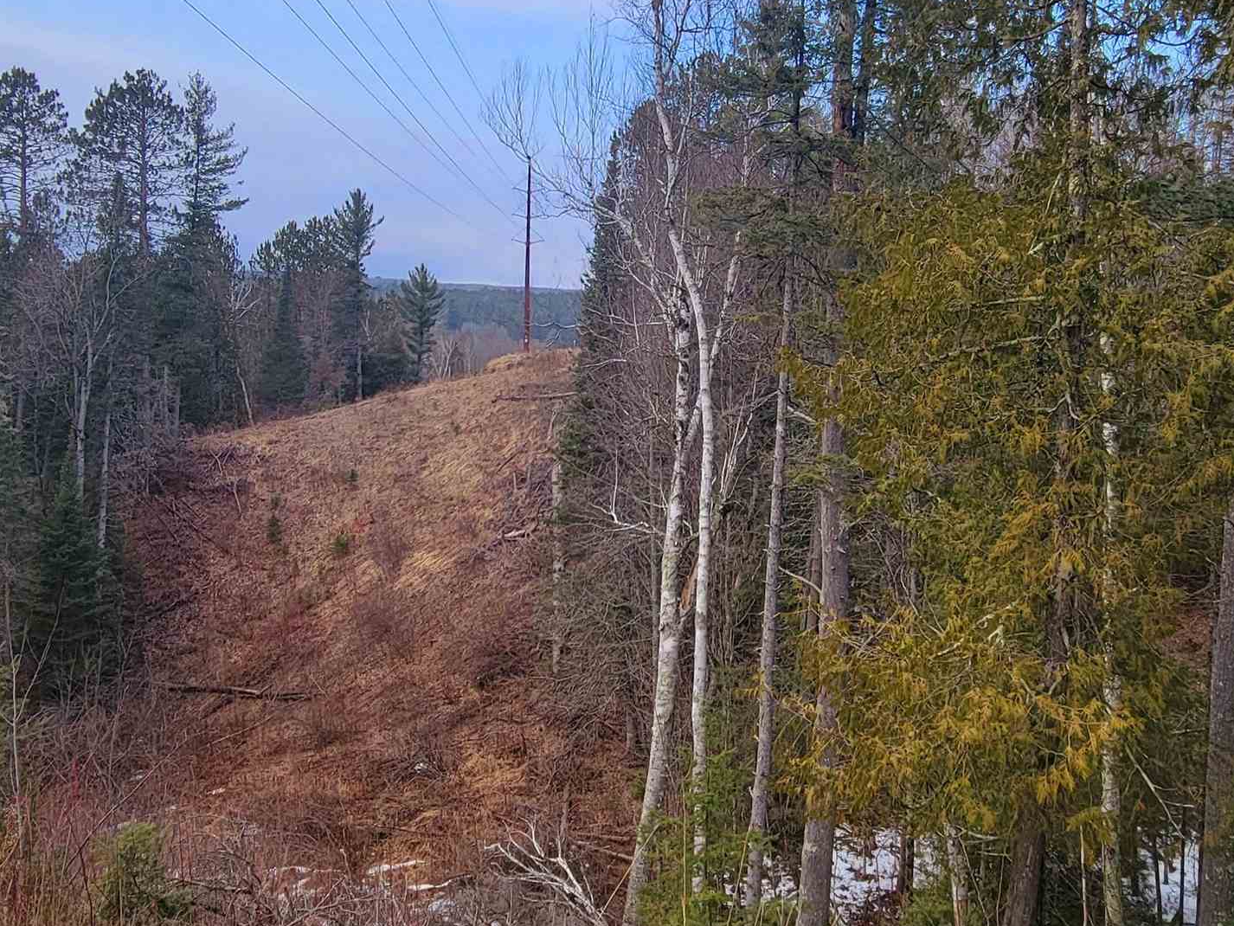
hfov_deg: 63.4
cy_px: 367
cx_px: 622
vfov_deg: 49.4
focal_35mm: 28
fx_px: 998
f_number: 2.2
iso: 50
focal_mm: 2.2
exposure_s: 1/667
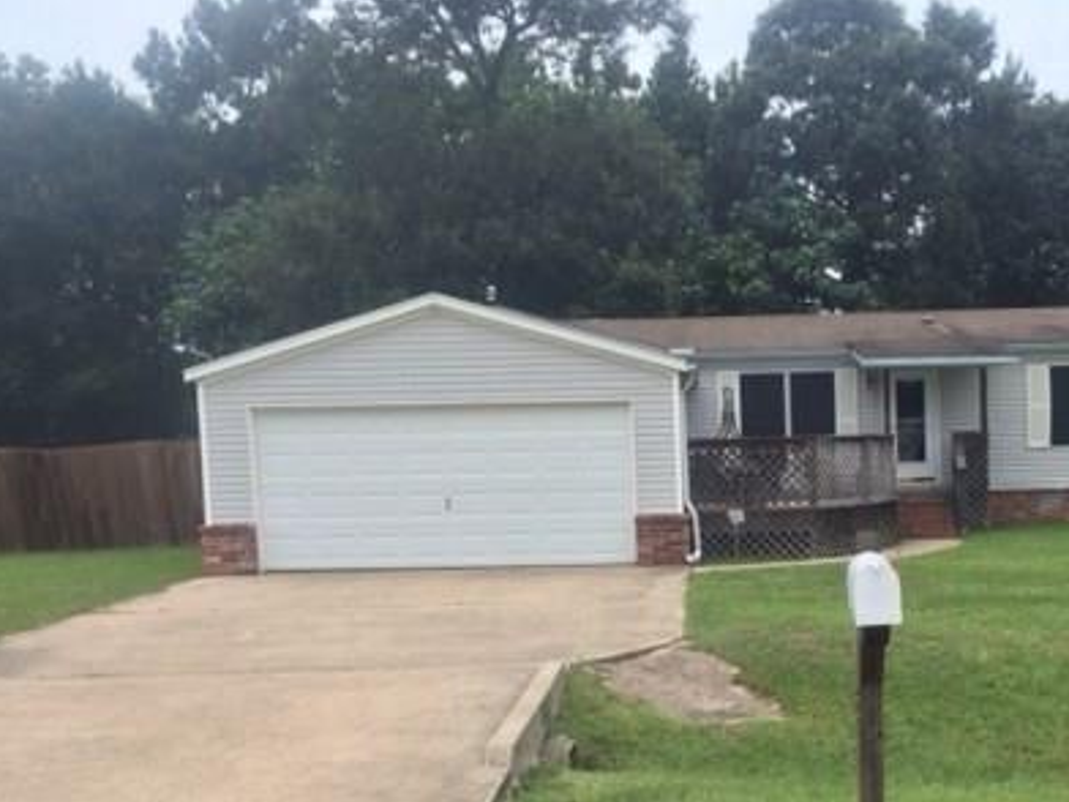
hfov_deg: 38.4
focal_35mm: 49
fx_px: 1513
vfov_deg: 29.3
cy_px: 586
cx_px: 725
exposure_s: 1/1080
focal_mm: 4.12
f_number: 2.2
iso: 32
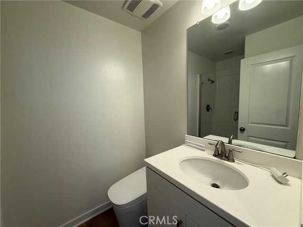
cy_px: 114
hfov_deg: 102.1
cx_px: 152
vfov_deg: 85.7
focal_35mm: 14
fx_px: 123
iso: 100
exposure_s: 1/120
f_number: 2.2
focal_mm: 2.22
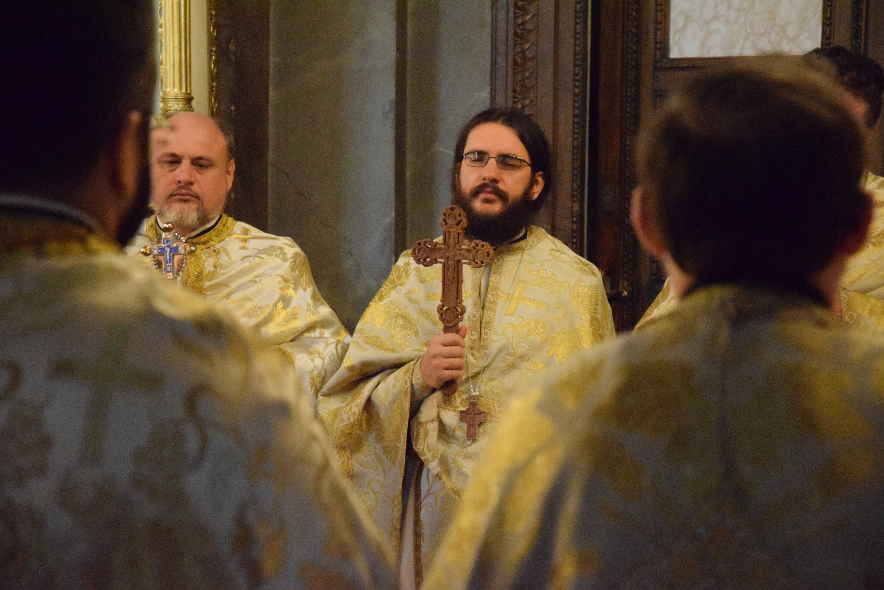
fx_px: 2947
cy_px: 295
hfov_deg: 17.1
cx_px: 442
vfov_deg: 11.4
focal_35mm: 120
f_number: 5.3
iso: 10000
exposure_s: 1/50
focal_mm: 80
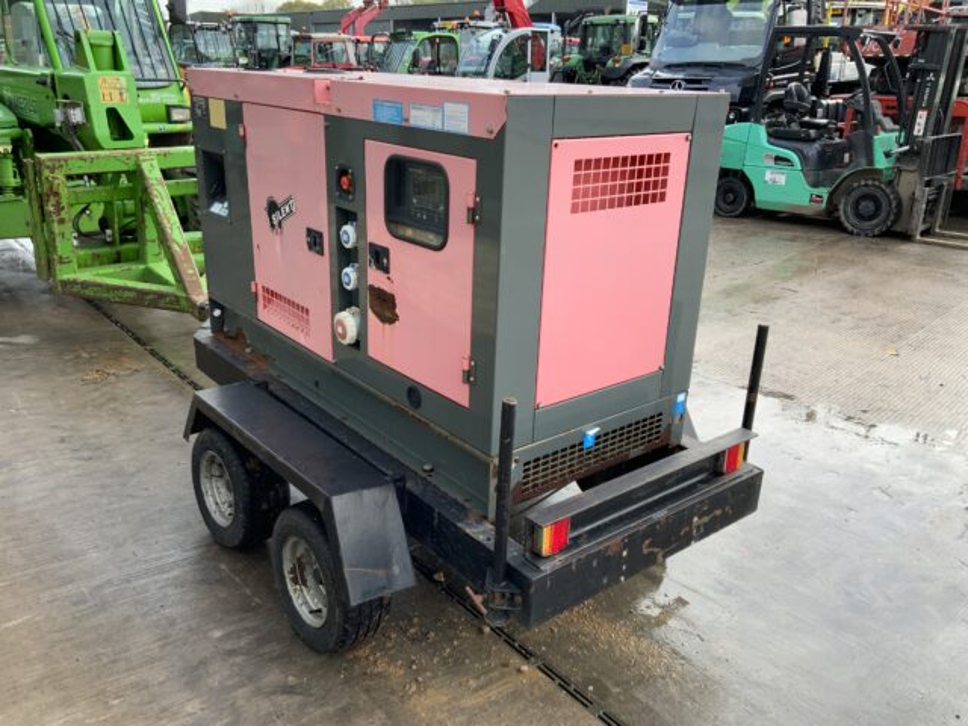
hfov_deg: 61.7
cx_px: 484
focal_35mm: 29
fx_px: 811
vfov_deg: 48.2
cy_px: 363
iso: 16
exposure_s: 1/322
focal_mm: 3
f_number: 1.8
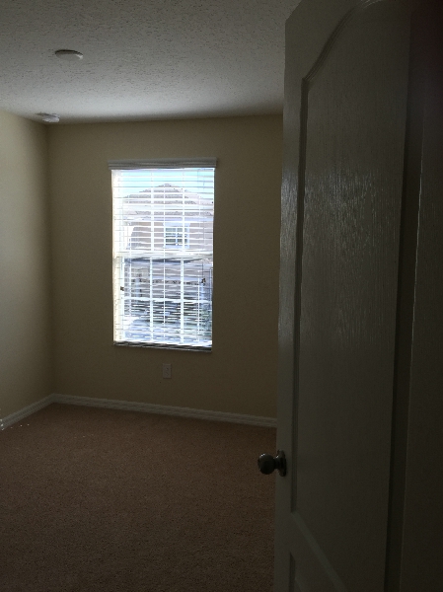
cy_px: 296
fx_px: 496
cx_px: 222
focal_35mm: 29
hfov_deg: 48.2
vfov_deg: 61.7
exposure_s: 1/167
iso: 32
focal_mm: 4.15
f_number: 2.2
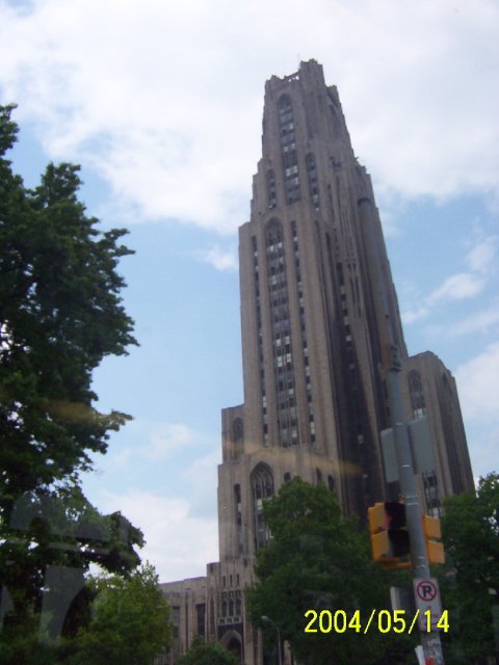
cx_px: 250
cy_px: 332
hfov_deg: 39.7
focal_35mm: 36
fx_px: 692
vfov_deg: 51.4
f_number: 2.76
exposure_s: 1/545
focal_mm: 5.54
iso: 100
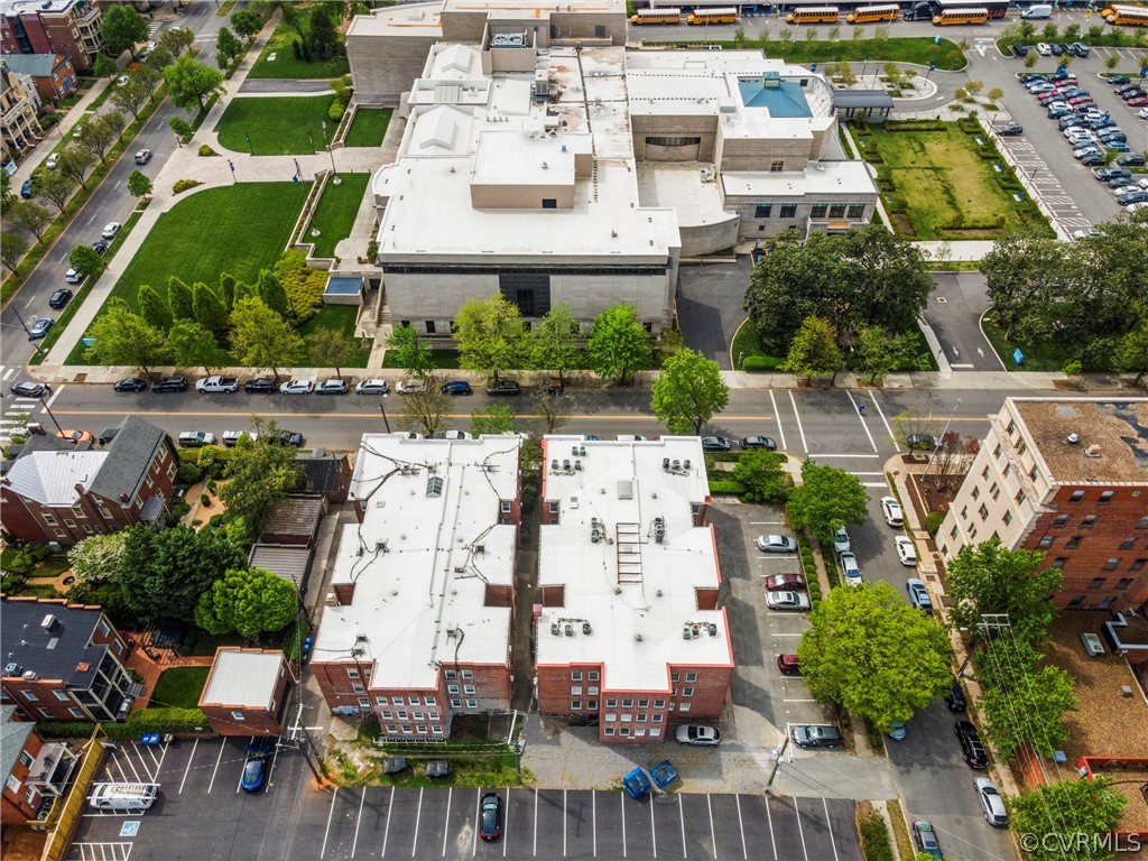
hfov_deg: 71.6
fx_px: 796
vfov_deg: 56.8
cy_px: 430
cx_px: 574
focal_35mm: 24
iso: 100
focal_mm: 4.5
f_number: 2.8
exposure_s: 1/640
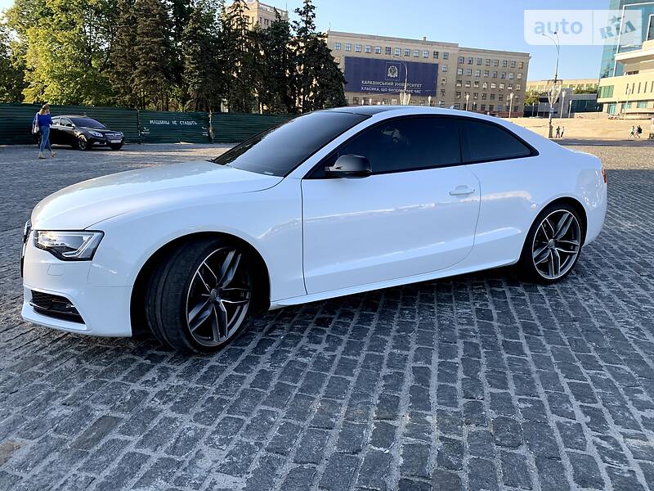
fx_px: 491
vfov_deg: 53.1
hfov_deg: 67.3
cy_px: 246
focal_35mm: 26
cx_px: 327
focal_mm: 4.2
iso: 25
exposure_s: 1/415
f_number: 1.8
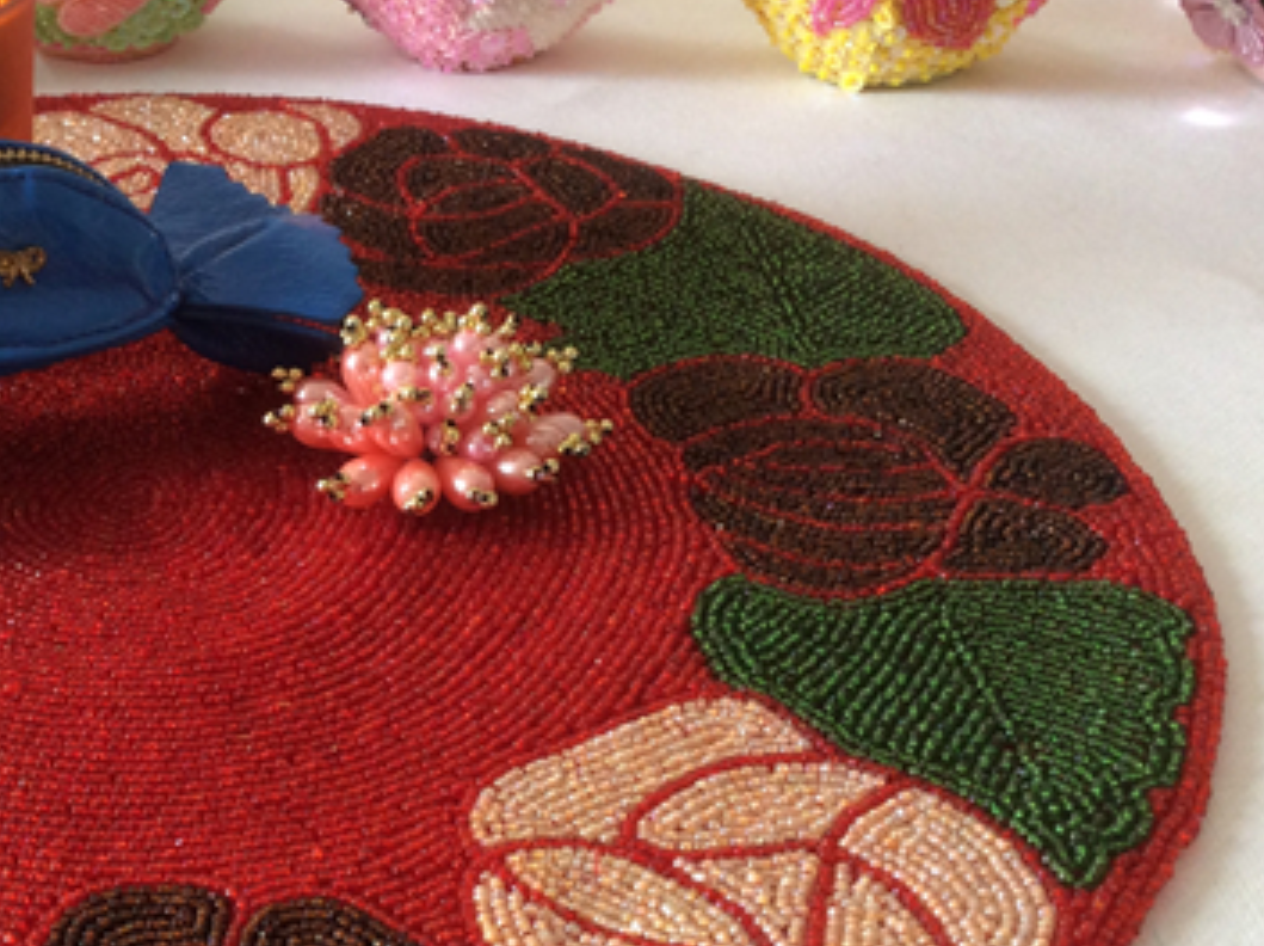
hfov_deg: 31.8
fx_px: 2116
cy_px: 631
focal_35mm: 58
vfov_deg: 25.1
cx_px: 143
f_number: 2.4
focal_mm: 3.3
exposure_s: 1/25
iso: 64
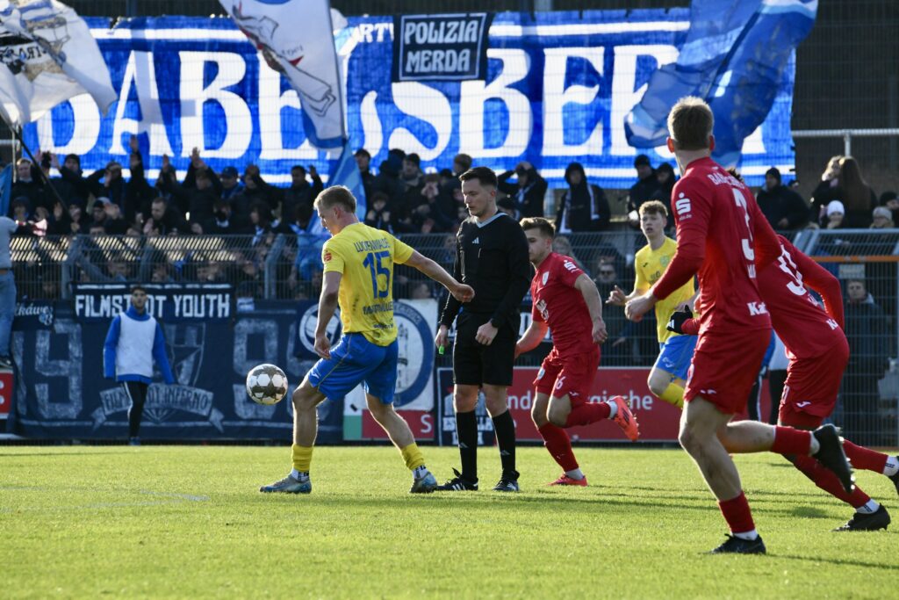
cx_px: 450
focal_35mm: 400
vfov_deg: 3.4
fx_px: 9990
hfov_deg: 5.2
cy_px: 300
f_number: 13
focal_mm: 400
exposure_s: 1/1600
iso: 4000
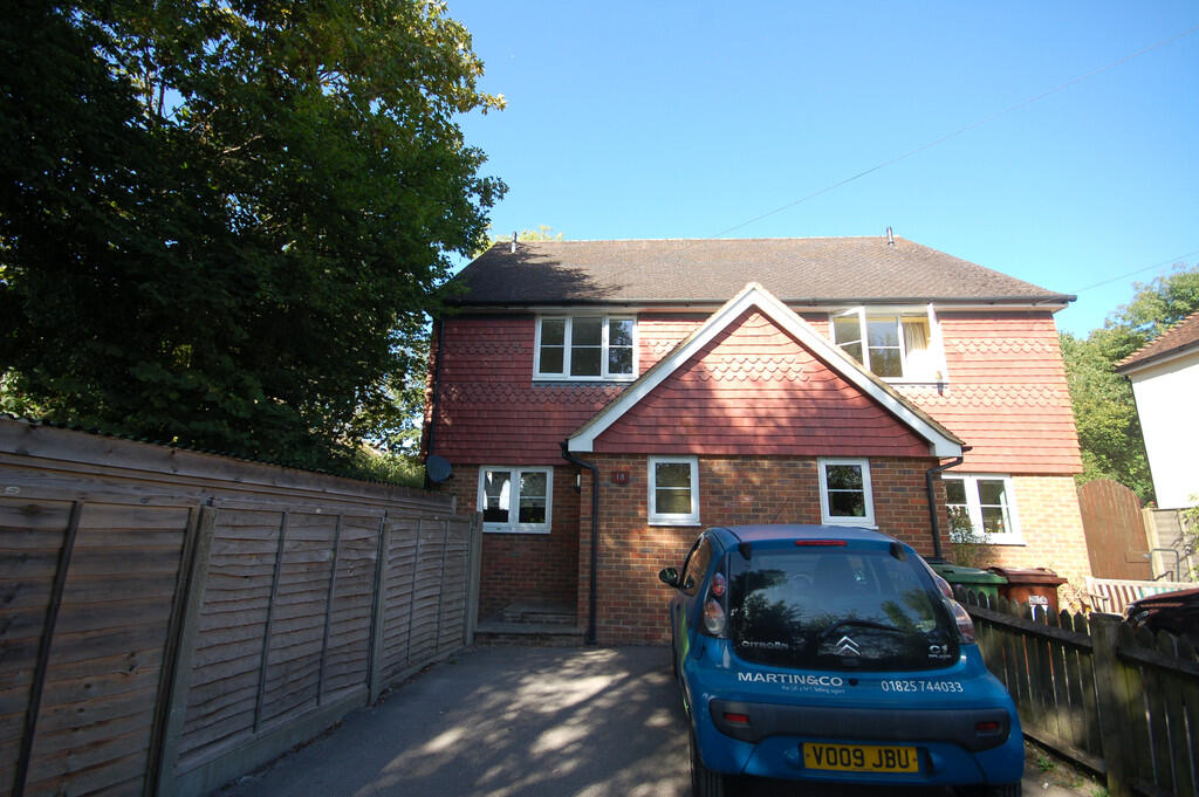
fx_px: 499
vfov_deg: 77.2
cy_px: 398
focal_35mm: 15
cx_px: 600
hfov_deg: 100.4
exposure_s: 1/125
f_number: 5.6
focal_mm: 10
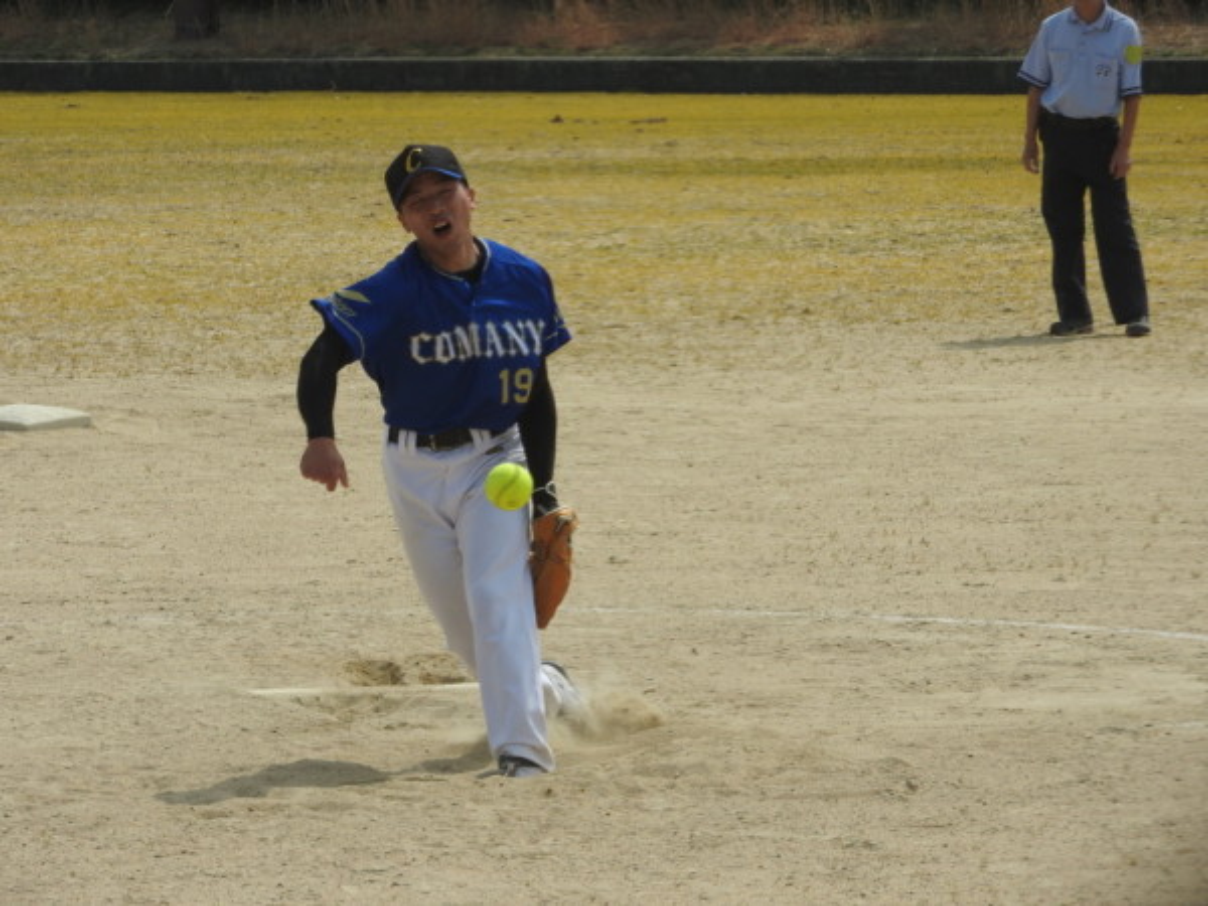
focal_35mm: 270
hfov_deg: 7.3
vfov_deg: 5.5
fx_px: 9422
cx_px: 604
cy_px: 453
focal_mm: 48.4
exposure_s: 1/800
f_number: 5.5
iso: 100
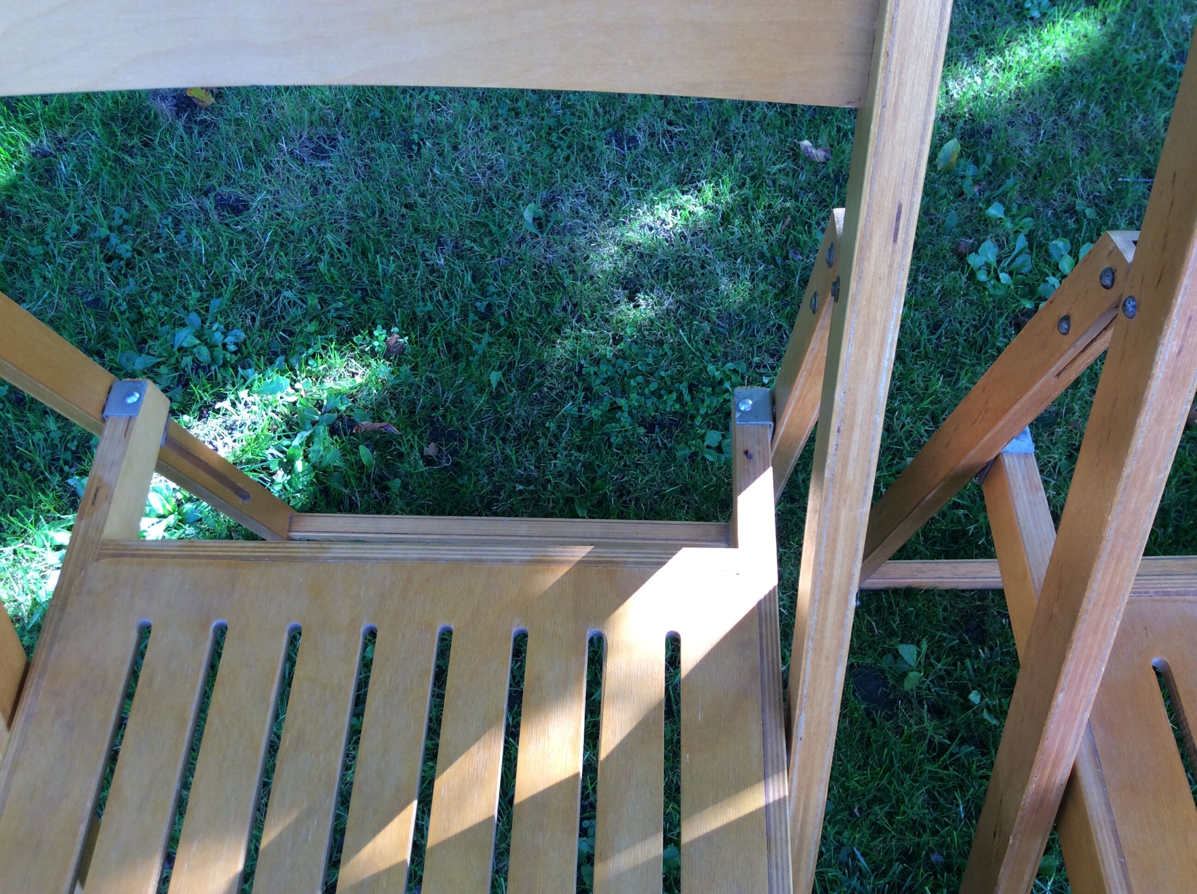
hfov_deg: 56.9
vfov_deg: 44.1
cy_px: 447
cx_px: 598
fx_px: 1105
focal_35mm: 32
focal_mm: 3.3
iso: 40
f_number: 2.4
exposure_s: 1/50
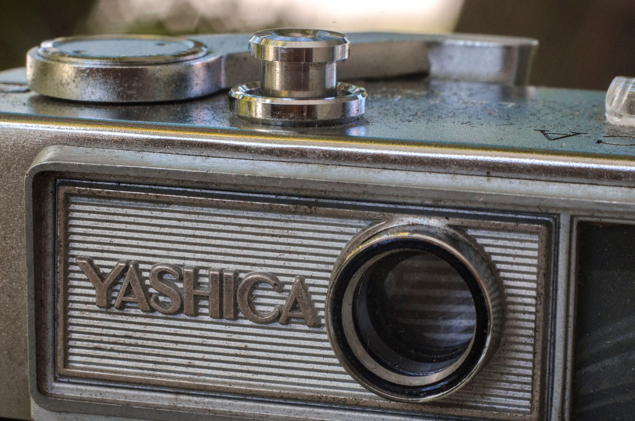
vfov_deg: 6.8
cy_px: 260
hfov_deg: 10.3
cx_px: 284
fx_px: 3538
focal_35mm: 201
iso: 640
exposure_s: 1/60
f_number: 5.6
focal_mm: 100
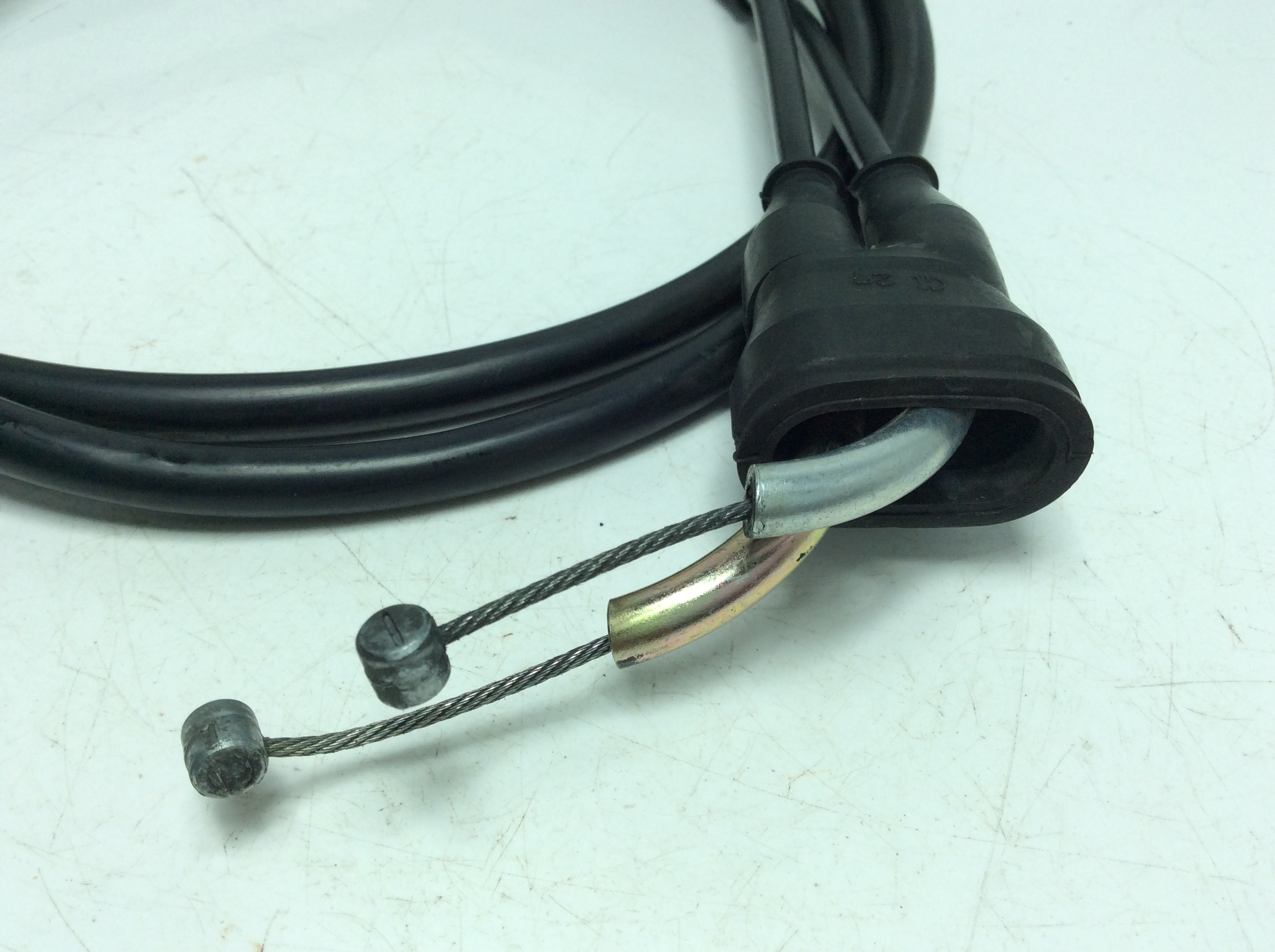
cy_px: 476
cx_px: 638
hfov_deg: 56.9
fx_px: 1177
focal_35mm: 32
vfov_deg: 44.1
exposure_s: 1/436
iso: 32
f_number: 2.4
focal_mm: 3.3
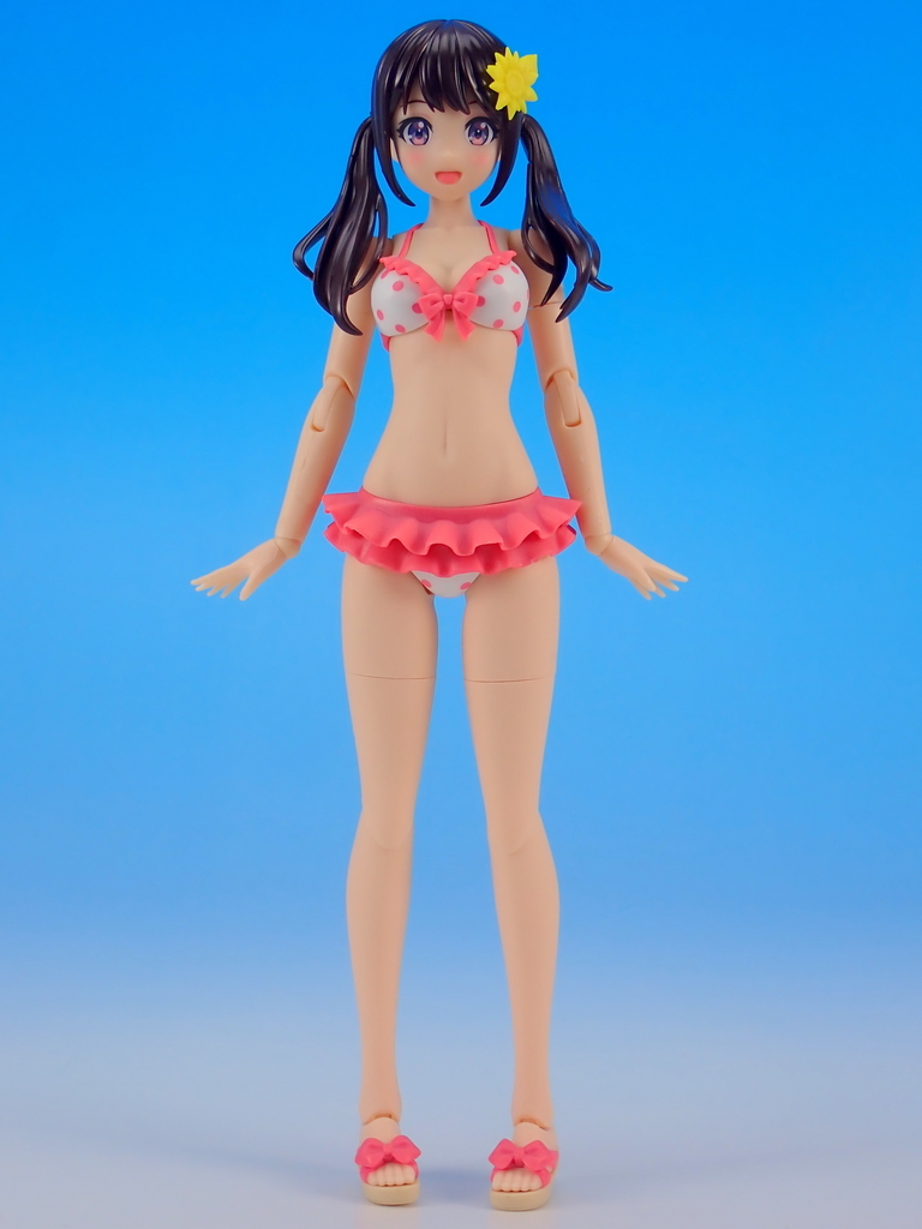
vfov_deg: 25.3
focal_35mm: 77
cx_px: 461
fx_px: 2735
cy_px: 614
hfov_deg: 19.1
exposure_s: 1/1.6
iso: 100
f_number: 16
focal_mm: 13.65
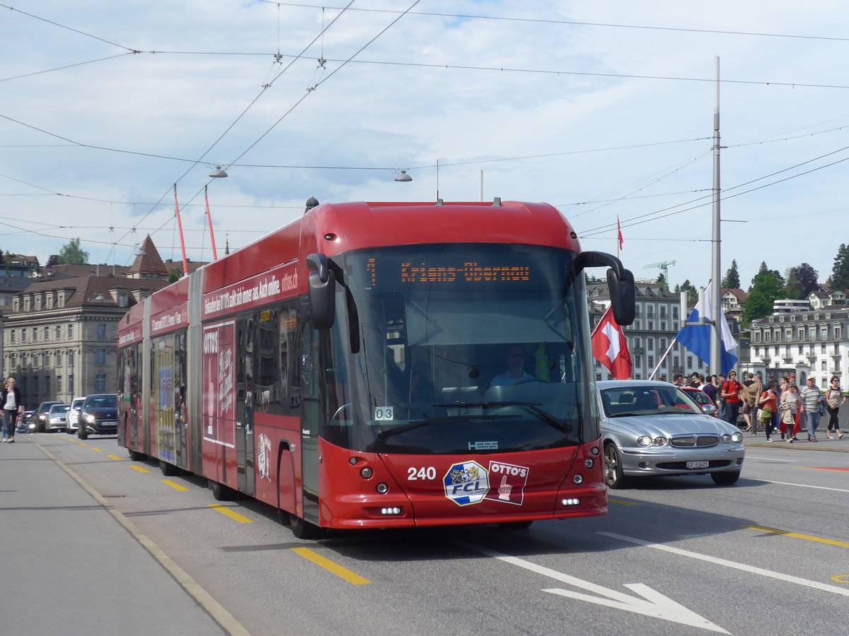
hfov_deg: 26.3
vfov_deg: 19.9
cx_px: 424
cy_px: 318
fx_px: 1815
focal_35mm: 74
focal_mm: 15
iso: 80
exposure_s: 1/640
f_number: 4.2
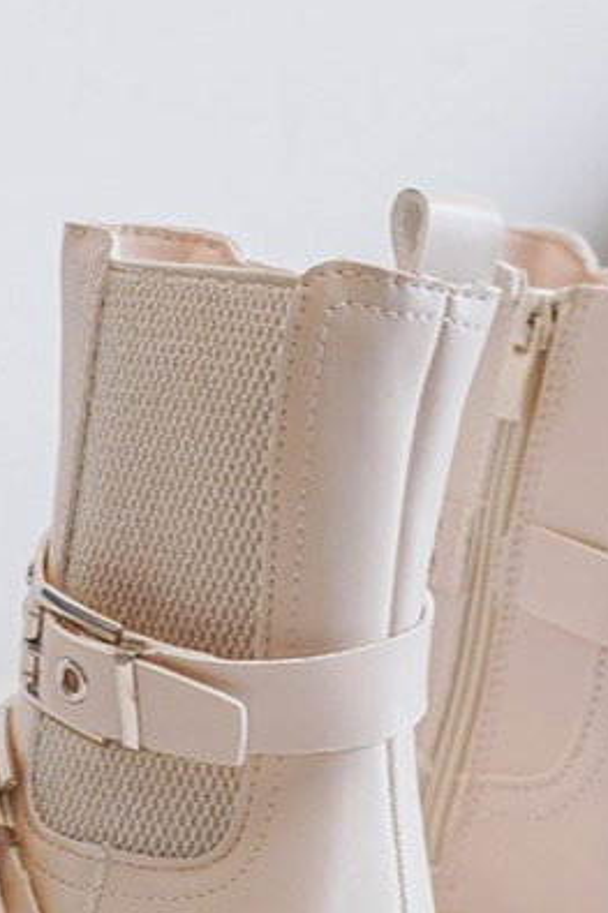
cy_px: 580
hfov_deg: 17.9
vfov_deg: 26.6
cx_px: 273
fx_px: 1927
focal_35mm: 76
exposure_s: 1/100
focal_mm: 40
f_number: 4
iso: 500
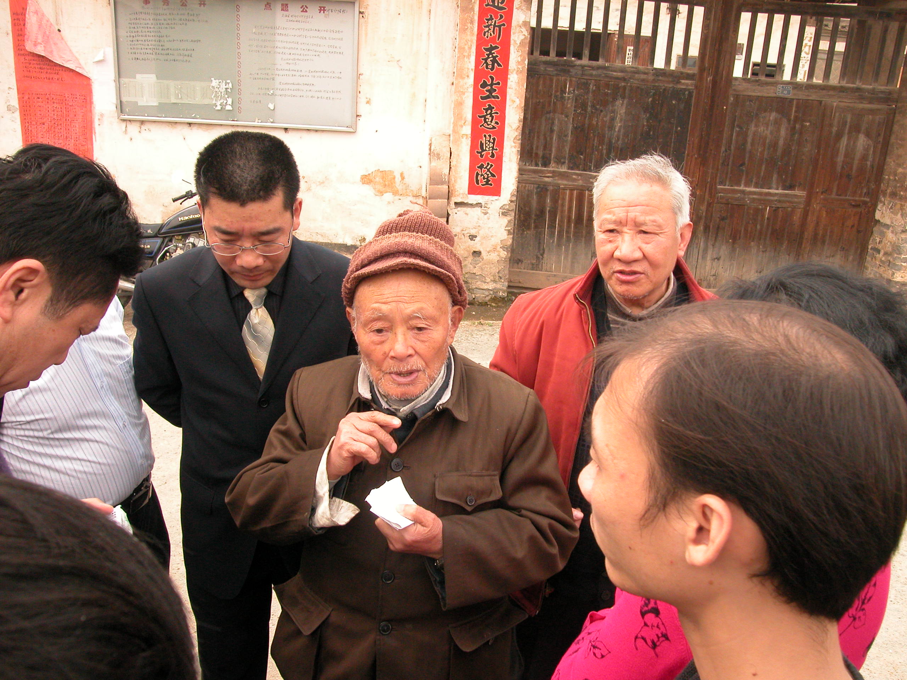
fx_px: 734
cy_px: 340
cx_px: 454
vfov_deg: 49.7
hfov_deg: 63.4
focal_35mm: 28
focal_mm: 7.1
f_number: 5.6
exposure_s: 1/230
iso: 200
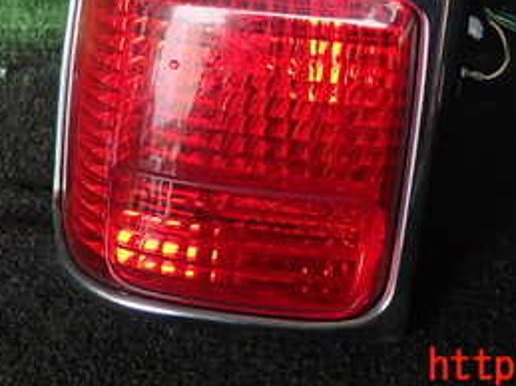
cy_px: -56
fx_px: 864
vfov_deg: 23.4
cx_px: 281
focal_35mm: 58
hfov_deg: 33.2
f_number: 2
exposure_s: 1/100
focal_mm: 4.5
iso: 100
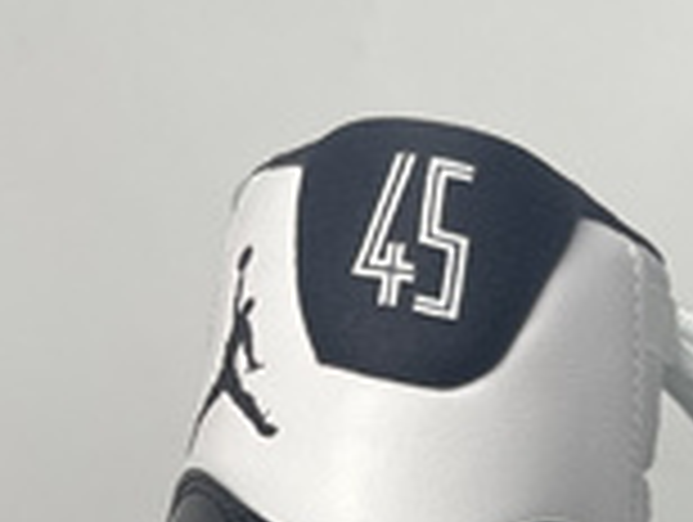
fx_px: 2025
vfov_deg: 13.6
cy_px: 832
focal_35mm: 101
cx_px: 945
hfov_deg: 17.9
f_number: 1.6
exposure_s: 1/143
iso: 32
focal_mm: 4.2
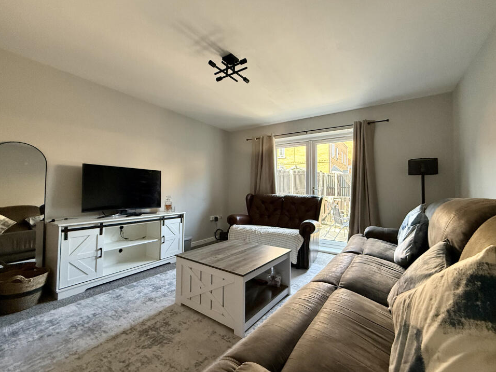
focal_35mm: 15
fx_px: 215
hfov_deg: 98.1
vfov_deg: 81.7
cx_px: 256
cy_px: 182
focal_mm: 2.22
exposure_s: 1/99
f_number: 2.2
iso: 320
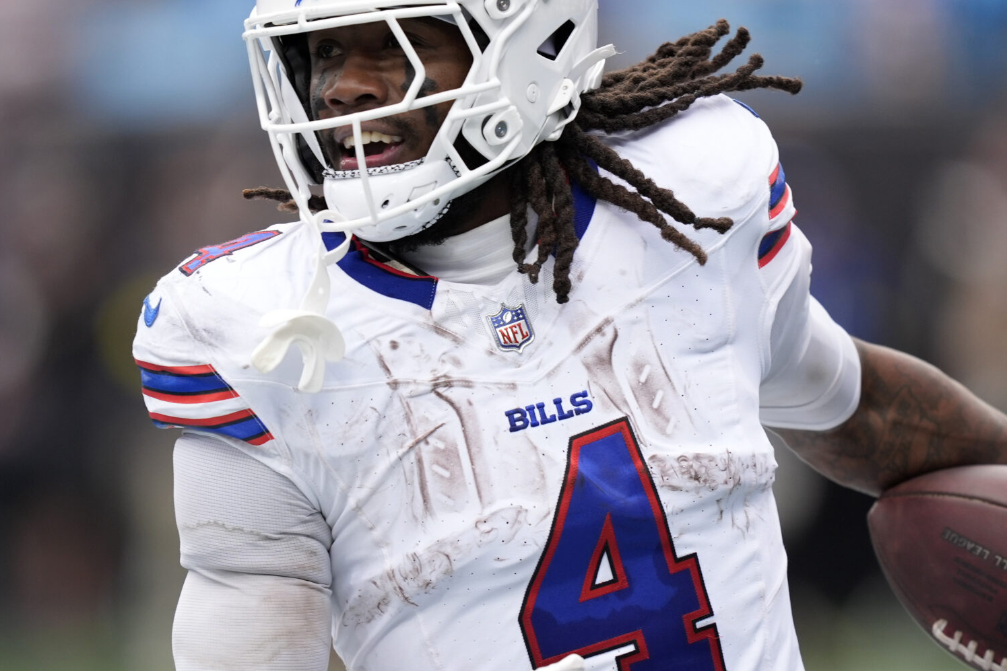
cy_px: 344
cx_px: 478
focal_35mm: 685
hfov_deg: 3.0
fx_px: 19161
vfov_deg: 2.0
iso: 500
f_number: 2.8
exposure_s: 1/2000
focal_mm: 400
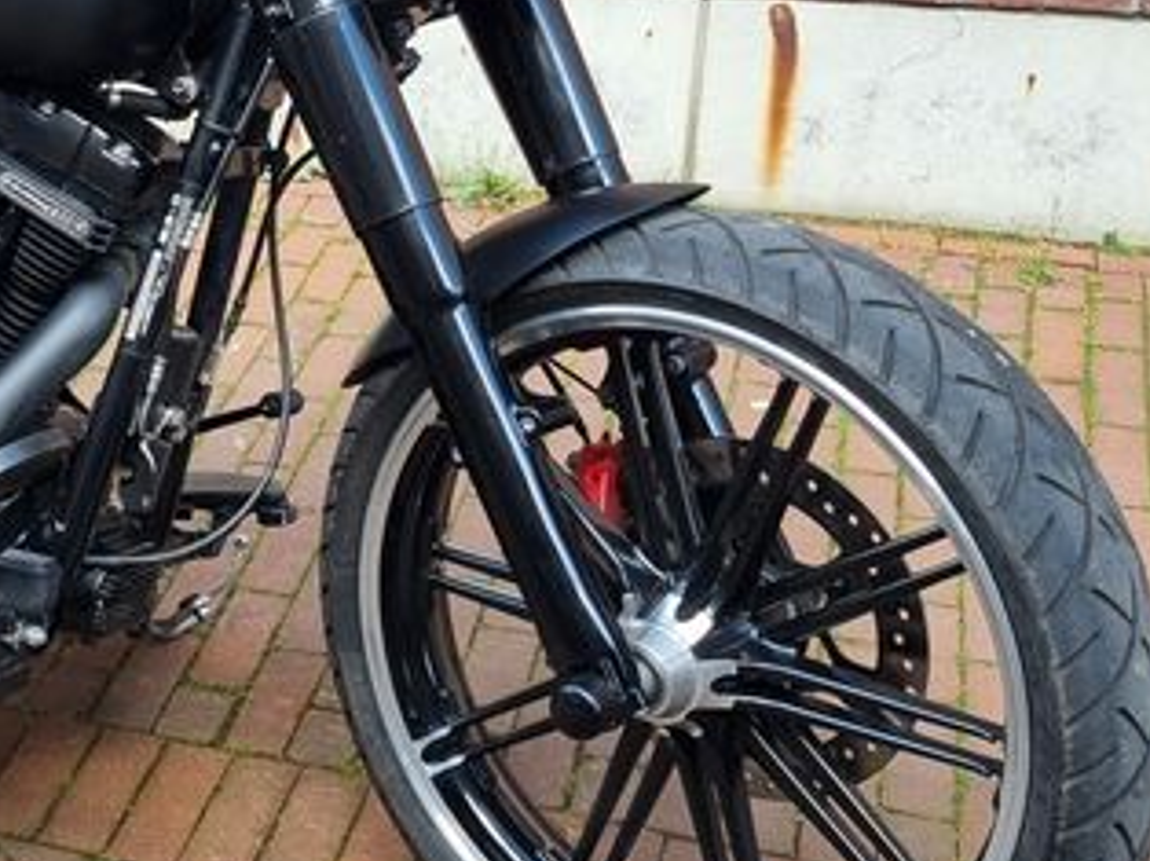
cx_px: 18
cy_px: 271
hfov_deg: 33.3
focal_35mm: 53
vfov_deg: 27.3
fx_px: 1759
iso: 50
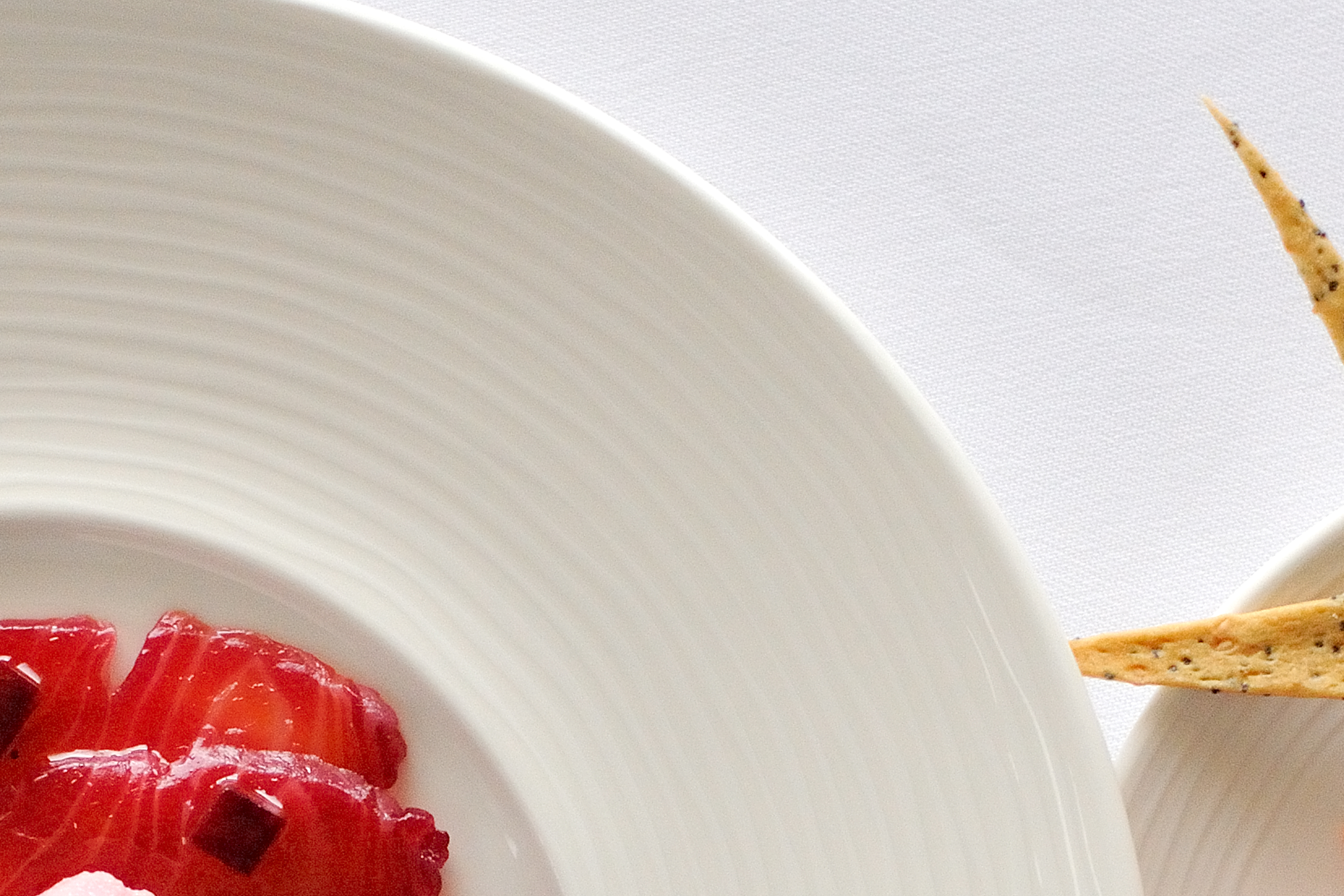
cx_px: 789
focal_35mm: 110
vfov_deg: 12.3
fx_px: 4107
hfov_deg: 18.6
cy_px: 978
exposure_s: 1/640
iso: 1600
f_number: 2.8
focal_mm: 50
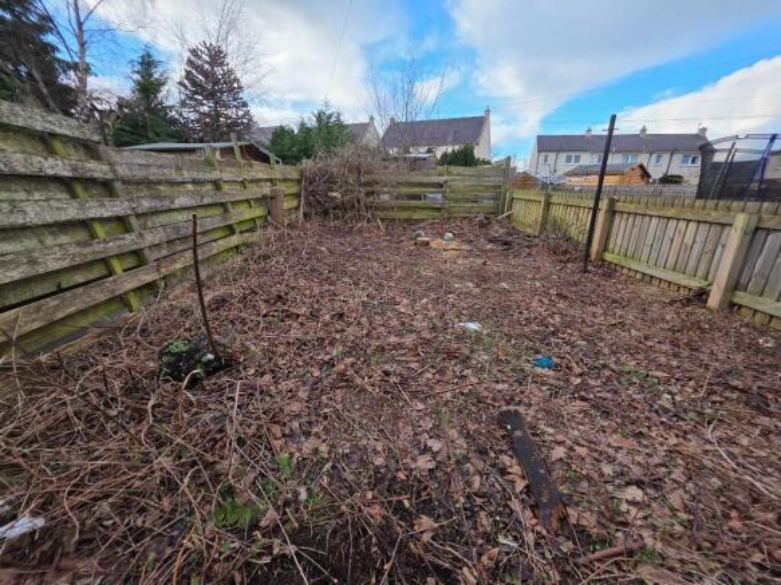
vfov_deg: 89.9
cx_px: 390
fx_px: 293
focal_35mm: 13
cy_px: 292
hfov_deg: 106.2
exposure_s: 1/288
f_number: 1.9
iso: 40
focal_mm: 2.2
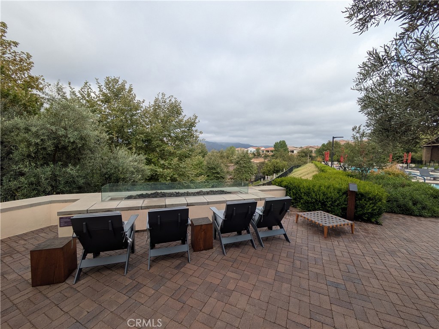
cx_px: 220
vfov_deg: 85.7
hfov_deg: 102.0
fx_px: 178
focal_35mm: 14
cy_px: 164
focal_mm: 1.83
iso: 50
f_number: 2.2
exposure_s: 1/822
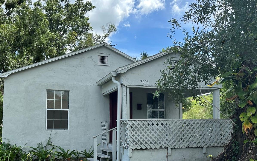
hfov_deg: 56.5
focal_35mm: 34
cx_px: 110
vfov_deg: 36.8
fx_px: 238
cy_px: 108
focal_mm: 6.86
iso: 80
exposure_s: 1/1613
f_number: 1.78
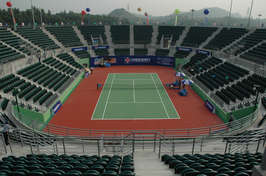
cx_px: 133
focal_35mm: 27
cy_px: 88
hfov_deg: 67.4
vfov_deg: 47.8
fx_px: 199
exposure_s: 1/320
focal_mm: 18
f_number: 13
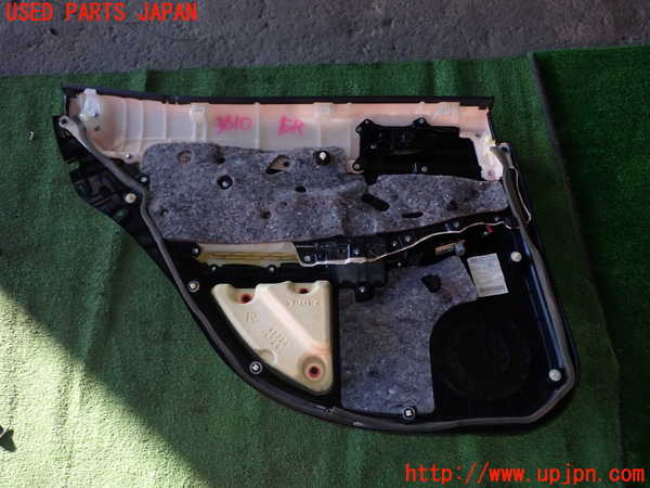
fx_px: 601
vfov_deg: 44.2
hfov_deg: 56.8
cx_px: 325
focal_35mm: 32
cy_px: 244
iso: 125
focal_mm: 5.79
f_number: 7.1
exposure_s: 1/30
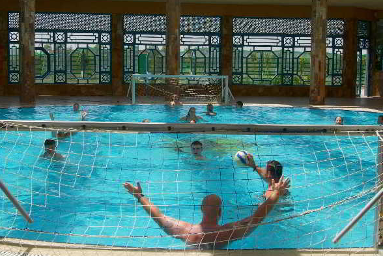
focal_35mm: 49
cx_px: 185
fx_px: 522
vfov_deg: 27.6
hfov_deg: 40.3
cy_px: 129
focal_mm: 24
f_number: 9.5
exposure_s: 1/125
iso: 100
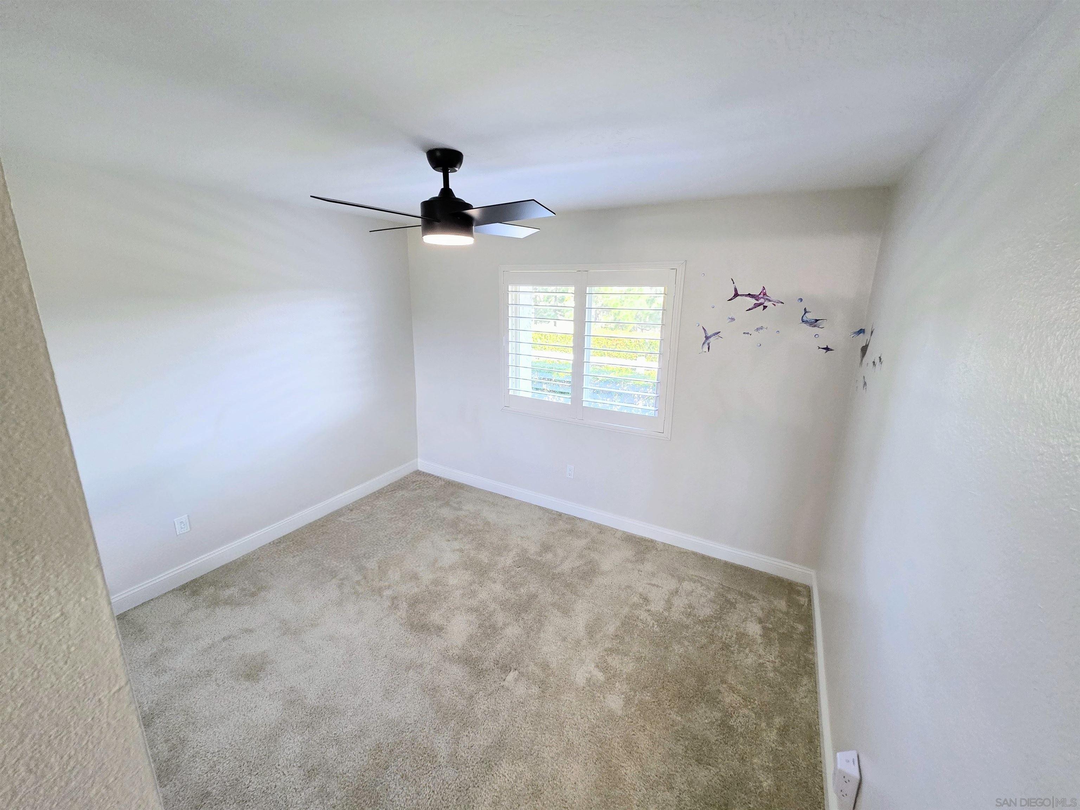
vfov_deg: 89.9
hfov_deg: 106.2
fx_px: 406
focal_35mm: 13
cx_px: 540
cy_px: 405
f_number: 1.9
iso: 250
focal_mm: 2.2
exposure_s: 1/120
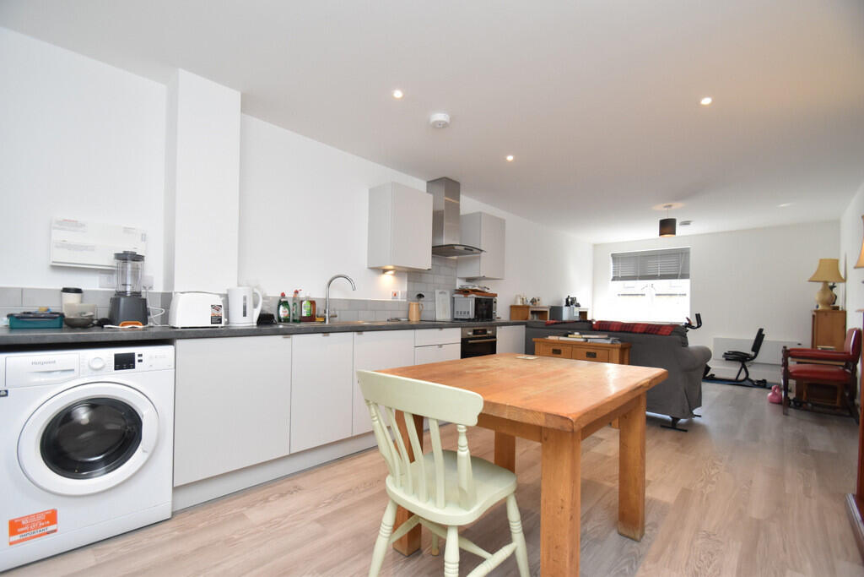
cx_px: 432
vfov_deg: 77.3
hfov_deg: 100.4
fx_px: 360
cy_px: 288
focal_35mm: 15
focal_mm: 10
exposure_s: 1/160
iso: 800
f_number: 4.5
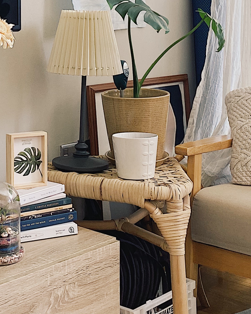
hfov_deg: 21.0
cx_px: 52
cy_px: -15
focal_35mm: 72
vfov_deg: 24.9
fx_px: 669
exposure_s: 1/121
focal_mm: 4.25
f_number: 1.8
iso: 100
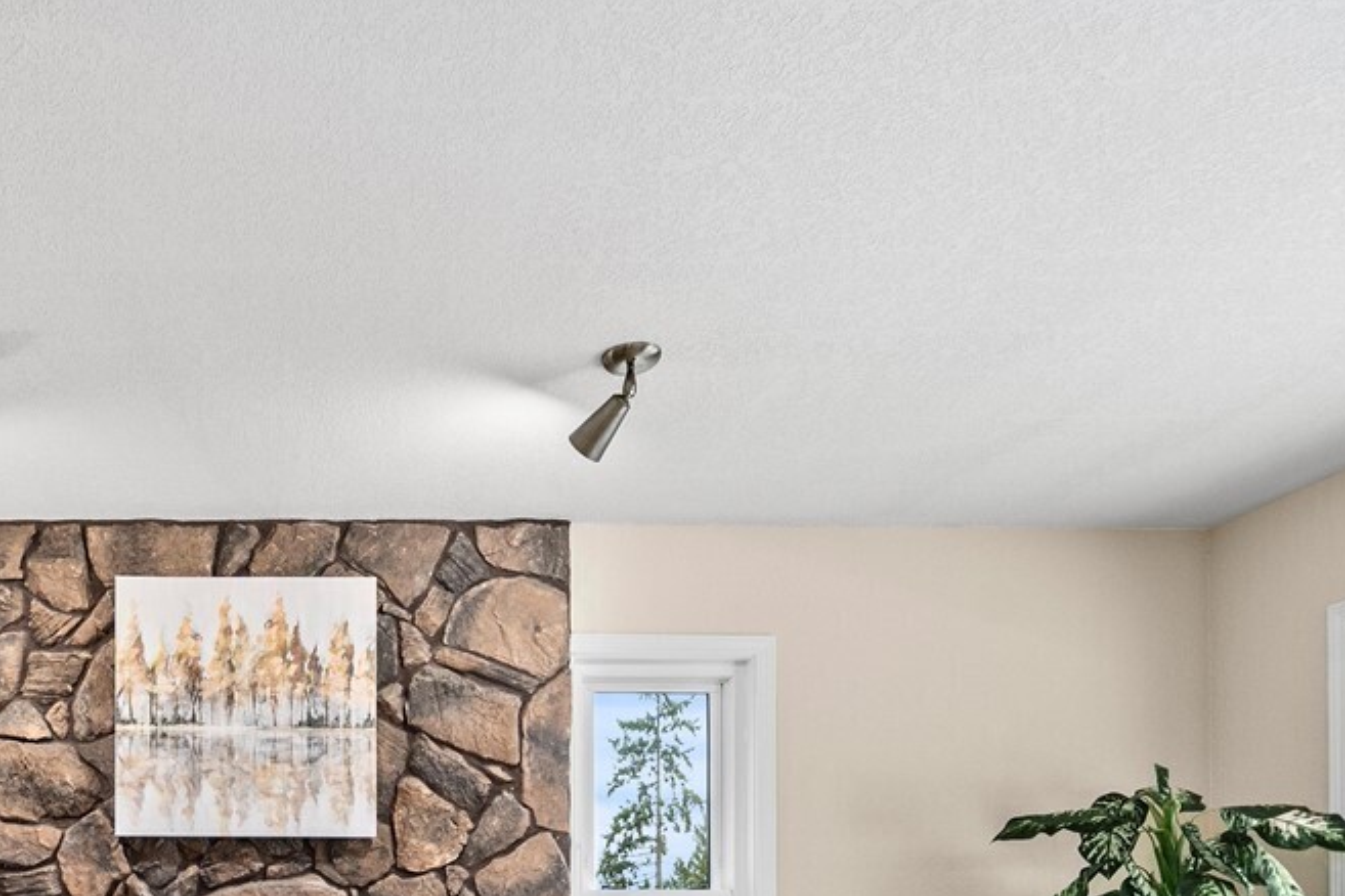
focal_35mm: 31
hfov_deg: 56.1
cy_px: 950
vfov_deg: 36.7
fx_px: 1158
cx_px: 277
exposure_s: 1/6
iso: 1000
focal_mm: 12
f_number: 6.7
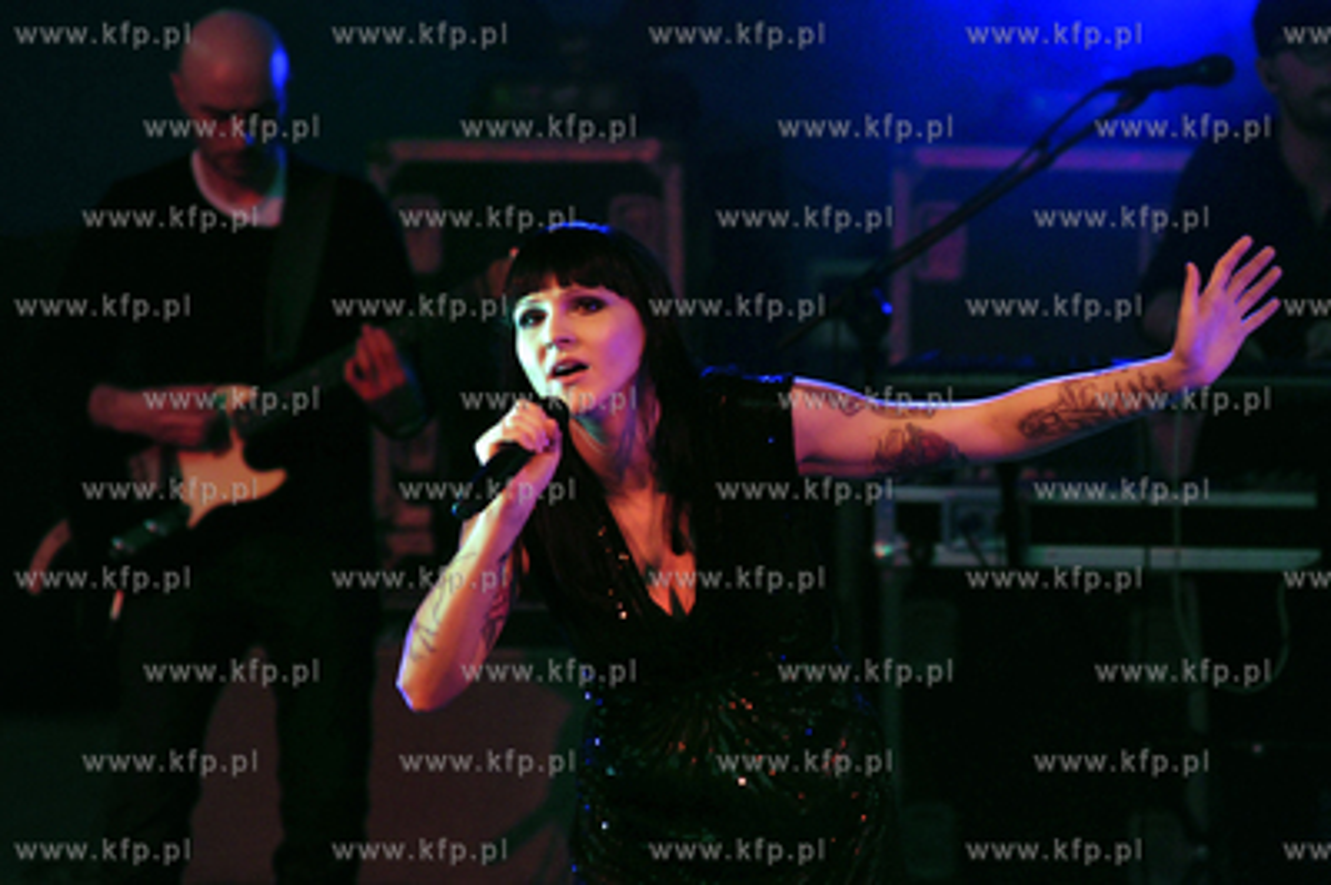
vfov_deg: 4.6
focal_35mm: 300
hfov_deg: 6.9
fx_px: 11082
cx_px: 666
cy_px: 442
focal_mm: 200
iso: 1000
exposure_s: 1/250
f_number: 4.5
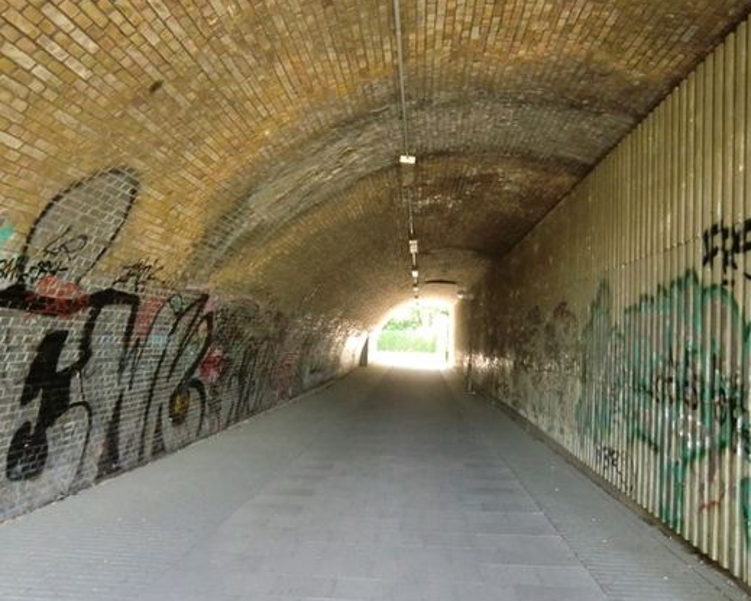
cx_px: 402
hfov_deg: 62.2
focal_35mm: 28
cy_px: 329
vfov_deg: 51.4
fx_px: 622
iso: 640
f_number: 3.2
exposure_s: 1/60
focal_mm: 4.3
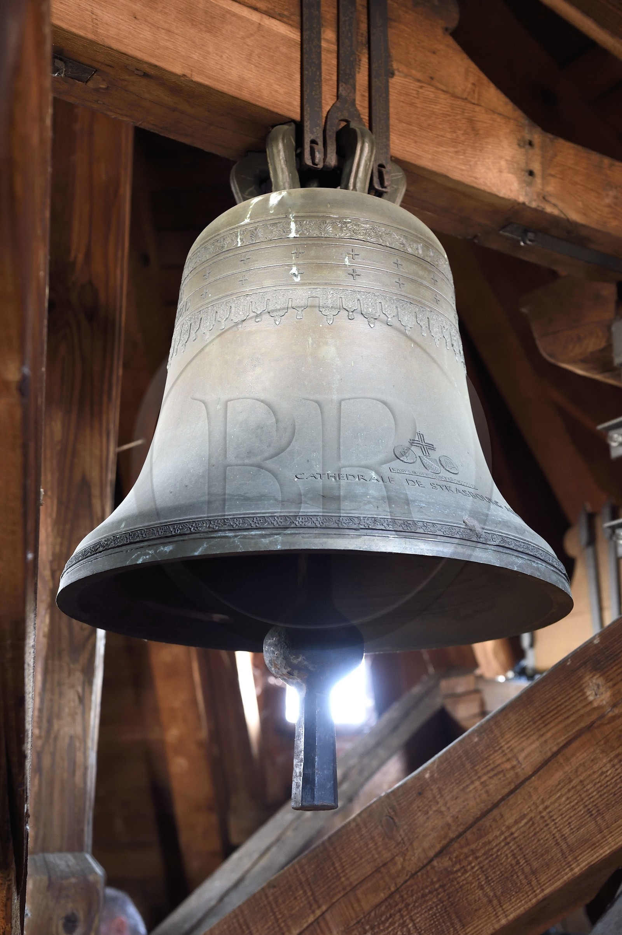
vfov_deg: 41.1
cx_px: 311
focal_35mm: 48
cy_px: 468
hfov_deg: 28.0
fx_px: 1245
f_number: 5
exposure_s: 1/20
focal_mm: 48
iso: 1600
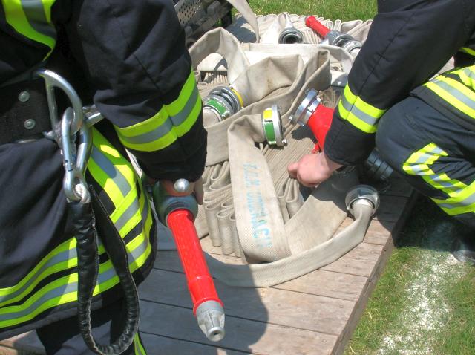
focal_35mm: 63
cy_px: 178
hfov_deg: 30.8
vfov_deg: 23.2
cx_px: 238
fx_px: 863
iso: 50
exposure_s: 1/310
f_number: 6.1
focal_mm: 10.4
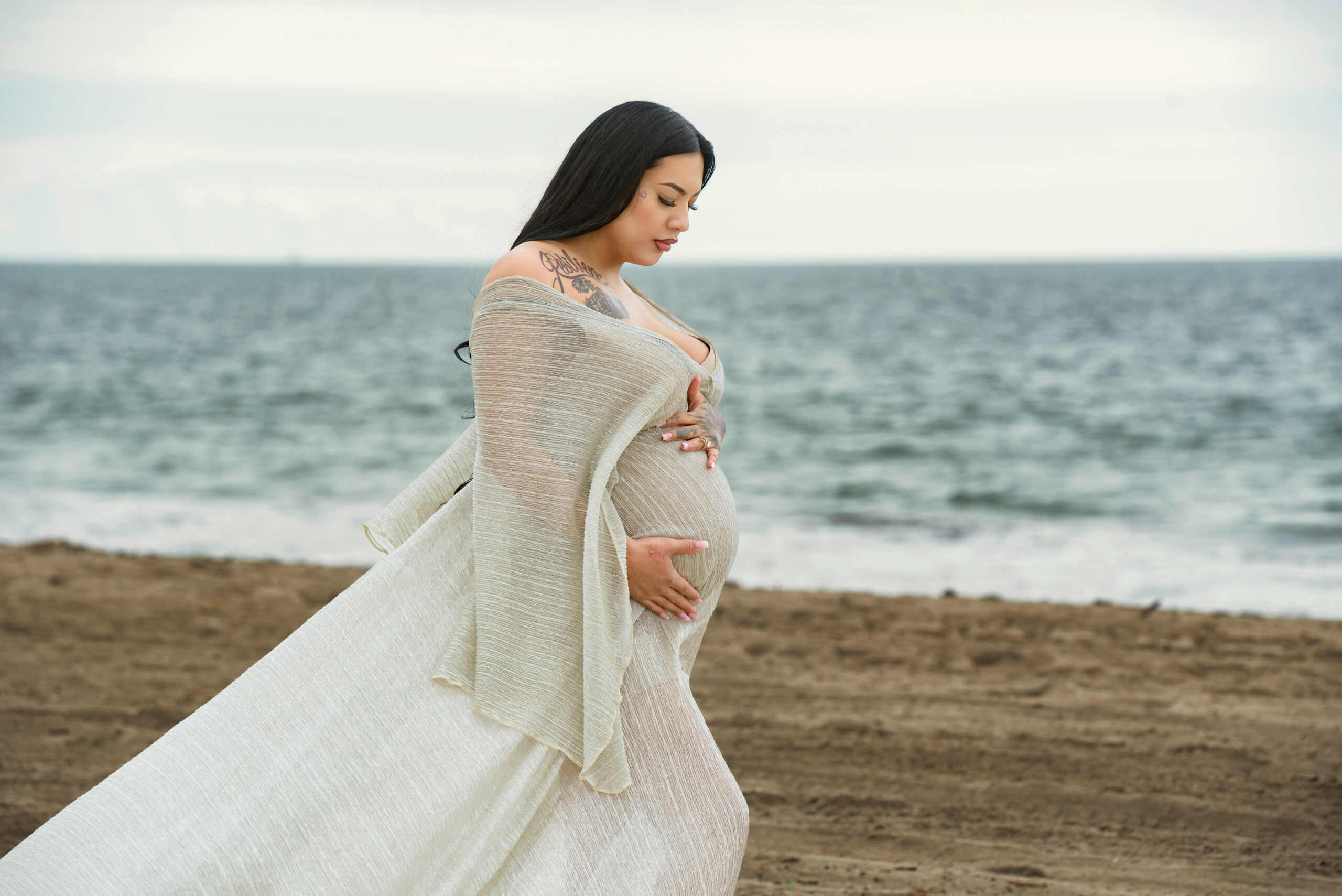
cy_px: 448
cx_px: 671
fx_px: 5407
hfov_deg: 14.1
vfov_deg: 9.5
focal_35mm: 145
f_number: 5.6
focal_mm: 145
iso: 125
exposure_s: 1/200
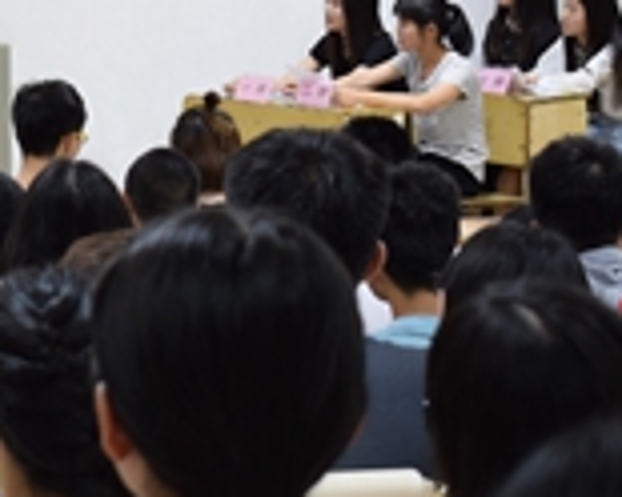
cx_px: -273
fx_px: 3406
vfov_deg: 8.3
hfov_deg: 10.1
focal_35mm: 185
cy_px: -84
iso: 800
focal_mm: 34
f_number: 5
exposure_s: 1/8
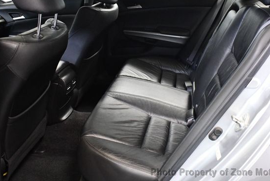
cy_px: 76
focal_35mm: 42
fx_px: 315
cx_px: 145
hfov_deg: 46.3
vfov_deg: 31.9
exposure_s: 1/100
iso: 3200
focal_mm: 18
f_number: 3.5
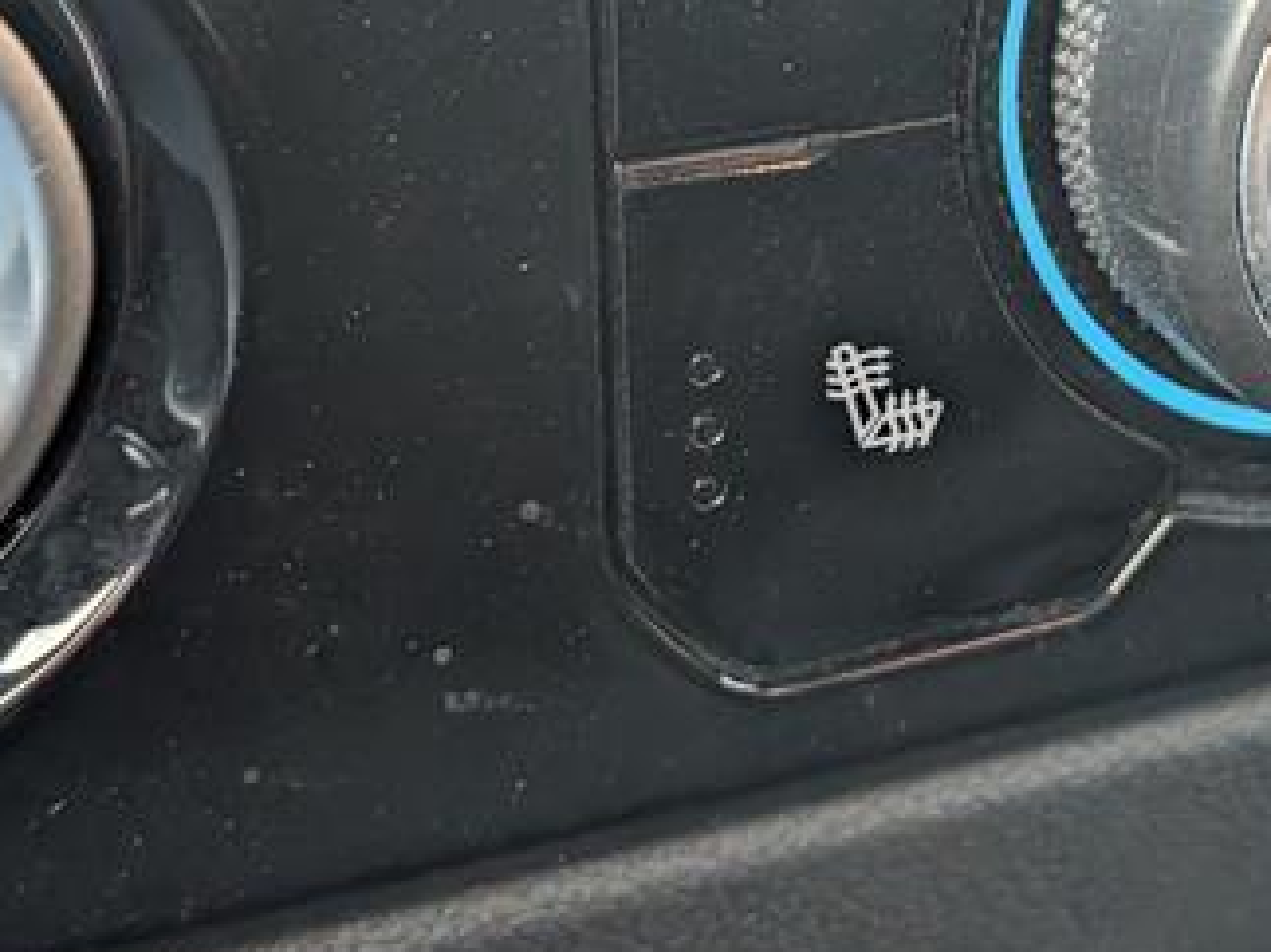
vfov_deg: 15.1
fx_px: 3560
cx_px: 999
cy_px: 185
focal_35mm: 97
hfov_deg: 20.0
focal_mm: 6.9
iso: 282
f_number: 1.68
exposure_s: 1/122
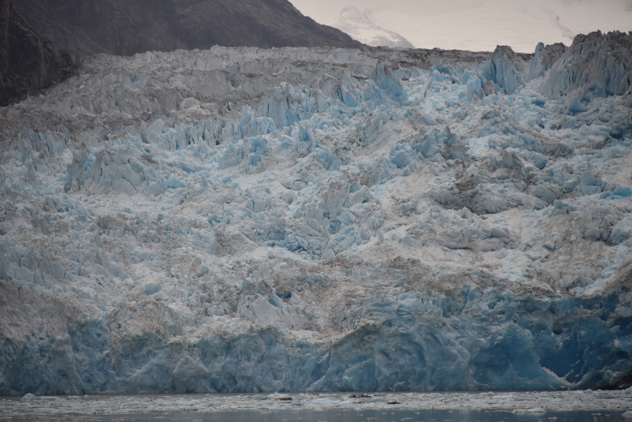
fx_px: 3687
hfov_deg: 9.8
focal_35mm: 210
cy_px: 211
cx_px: 316
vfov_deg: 6.5
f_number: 5.6
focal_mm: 210
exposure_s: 1/500
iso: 560
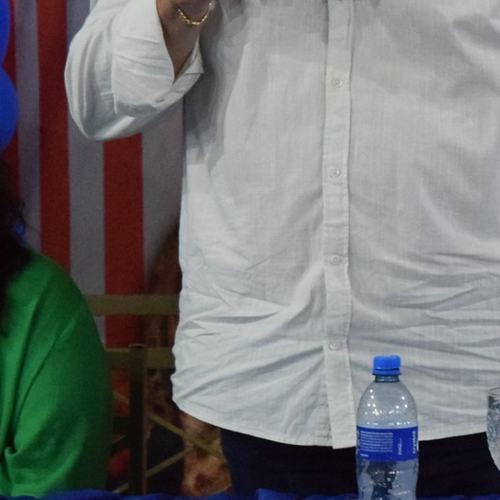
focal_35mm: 261
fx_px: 4265
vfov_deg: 6.7
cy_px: 2
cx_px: 378
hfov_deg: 6.7
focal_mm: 60
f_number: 4.5
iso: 5000
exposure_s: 1/125
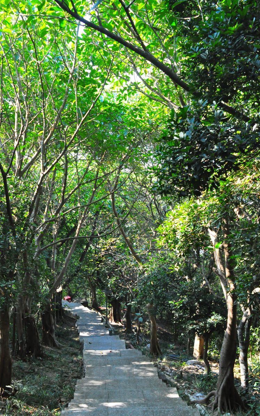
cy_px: 207
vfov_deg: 52.8
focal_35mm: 37
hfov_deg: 34.4
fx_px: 420
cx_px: 122
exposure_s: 1/640
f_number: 5
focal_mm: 24
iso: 2000
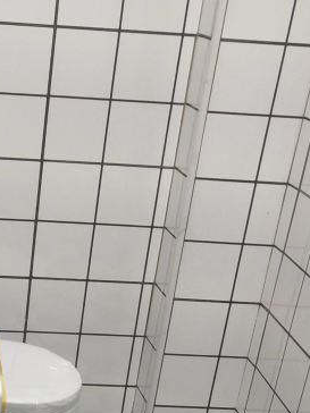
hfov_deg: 16.3
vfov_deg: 20.9
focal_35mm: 88
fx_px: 1051
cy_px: 478
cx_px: -25
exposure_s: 1/50
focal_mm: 3.95
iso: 138
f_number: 1.8
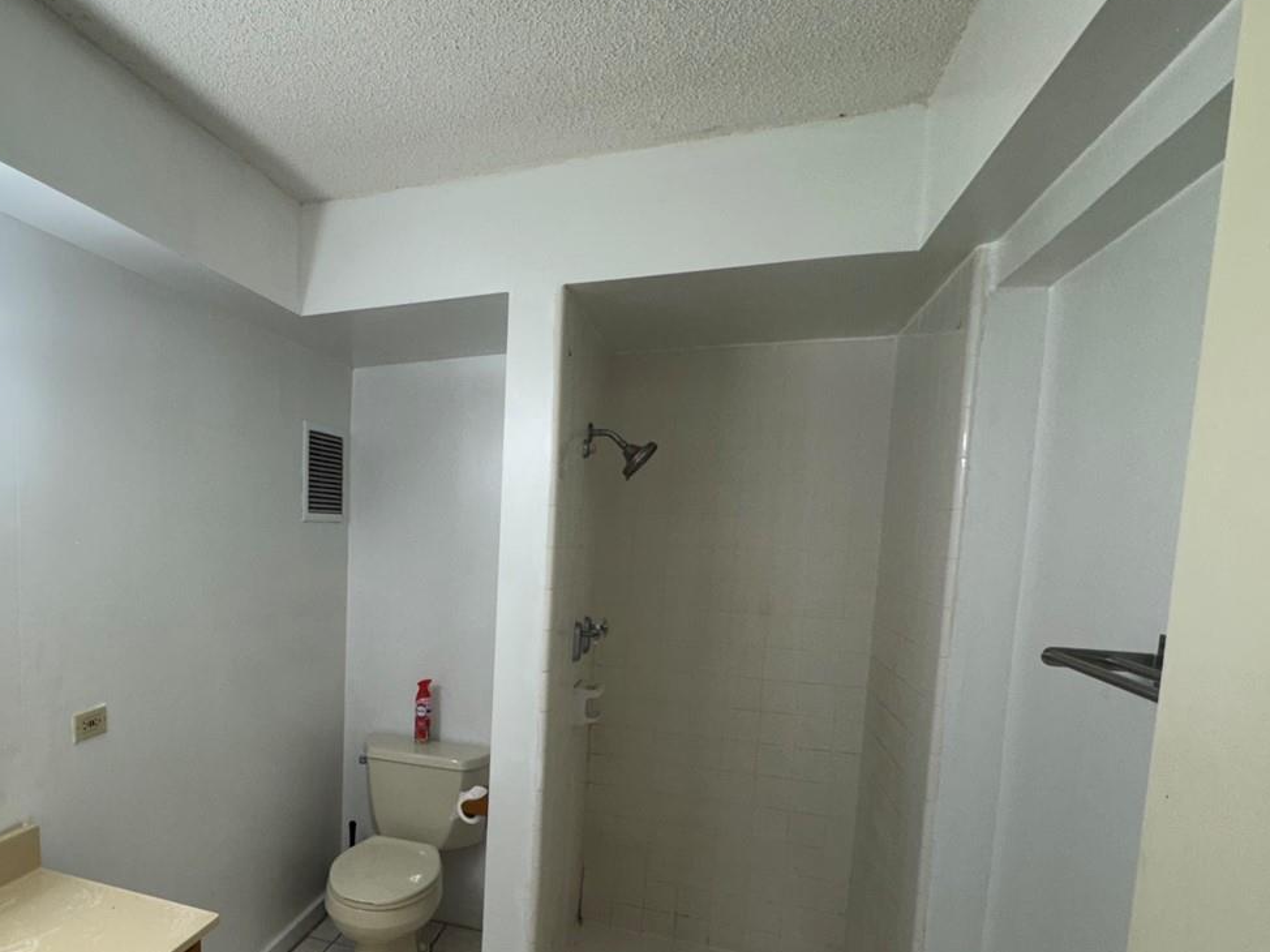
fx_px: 844
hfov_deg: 69.6
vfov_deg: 57.8
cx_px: 334
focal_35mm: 23
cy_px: 617
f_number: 2.2
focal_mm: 2.22
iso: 40
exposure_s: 1/152
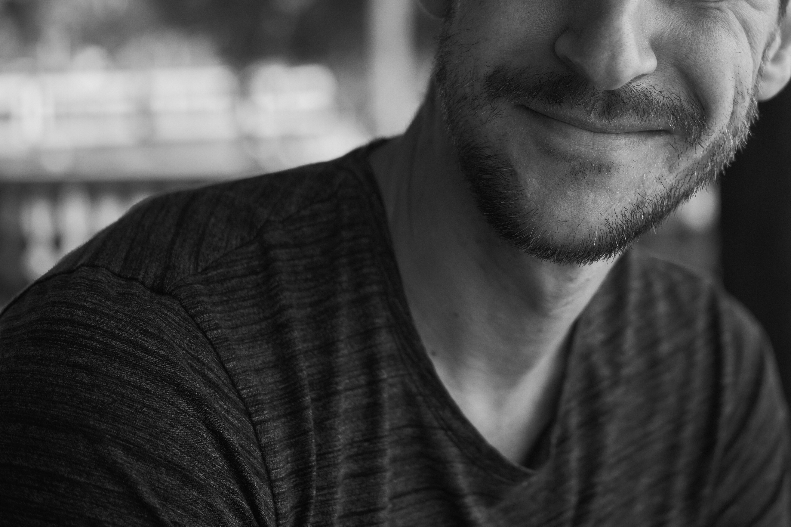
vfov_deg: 15.8
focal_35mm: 86
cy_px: 107
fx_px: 1889
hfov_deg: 23.5
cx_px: 555
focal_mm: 35
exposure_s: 1/1500
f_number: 2
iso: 200
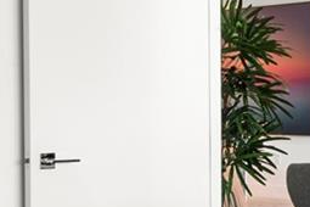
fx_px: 758
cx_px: 282
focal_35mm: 88
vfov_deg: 15.2
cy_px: 211
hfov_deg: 22.5
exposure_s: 1/13
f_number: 8
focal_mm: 14
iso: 100
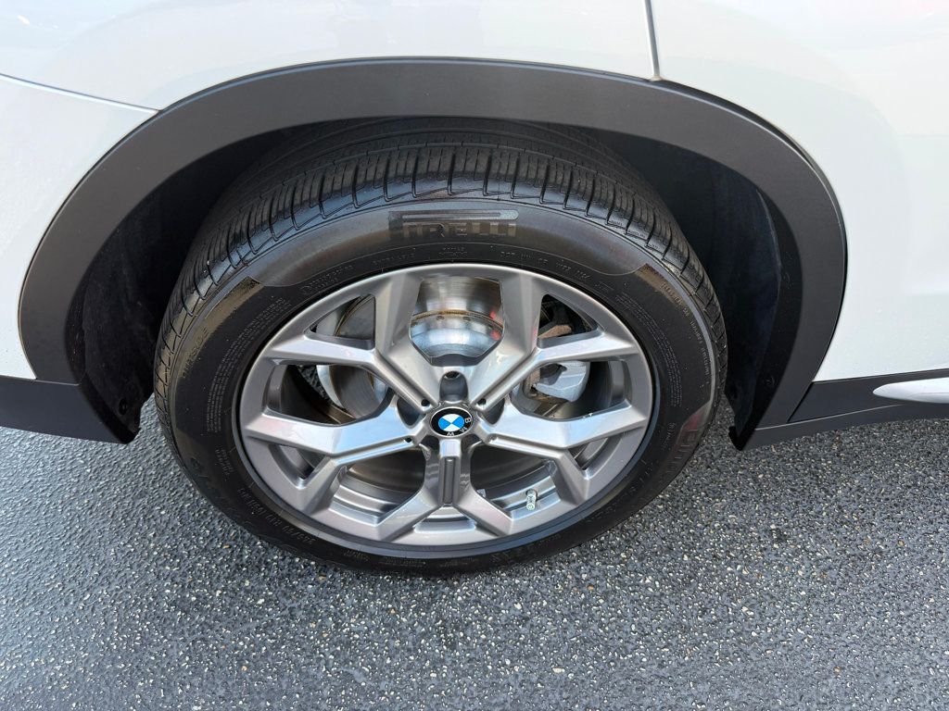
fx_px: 658
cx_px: 474
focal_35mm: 24
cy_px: 356
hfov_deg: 71.6
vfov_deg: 56.8
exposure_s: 1/342
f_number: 1.78
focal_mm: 6.76
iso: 100
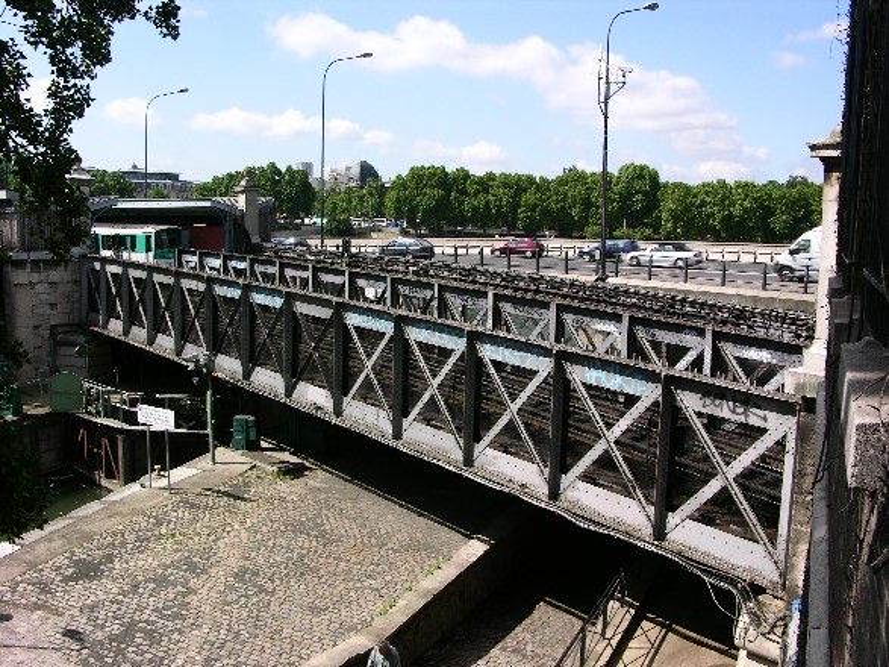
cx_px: 444
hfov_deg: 52.6
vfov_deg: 40.7
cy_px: 334
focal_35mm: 35
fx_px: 899
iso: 50
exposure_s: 1/115
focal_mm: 8.9
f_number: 8
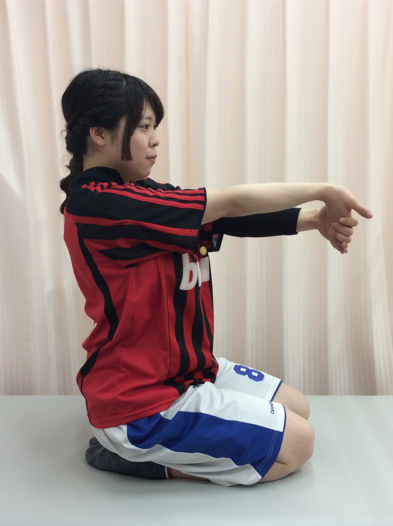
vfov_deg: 56.9
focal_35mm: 32
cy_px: 263
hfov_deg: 44.1
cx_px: 196
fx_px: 486
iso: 40
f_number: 2.4
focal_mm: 3.3
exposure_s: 1/25
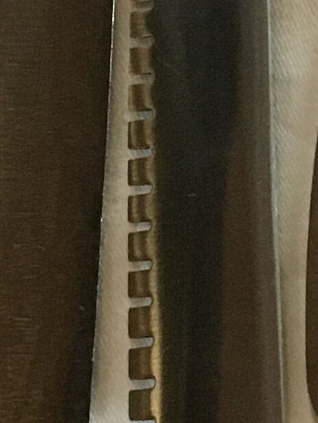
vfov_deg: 10.2
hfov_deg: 7.8
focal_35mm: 190
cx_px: 324
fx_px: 2325
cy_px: 506
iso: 250
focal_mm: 4.15
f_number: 2.2
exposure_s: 1/25
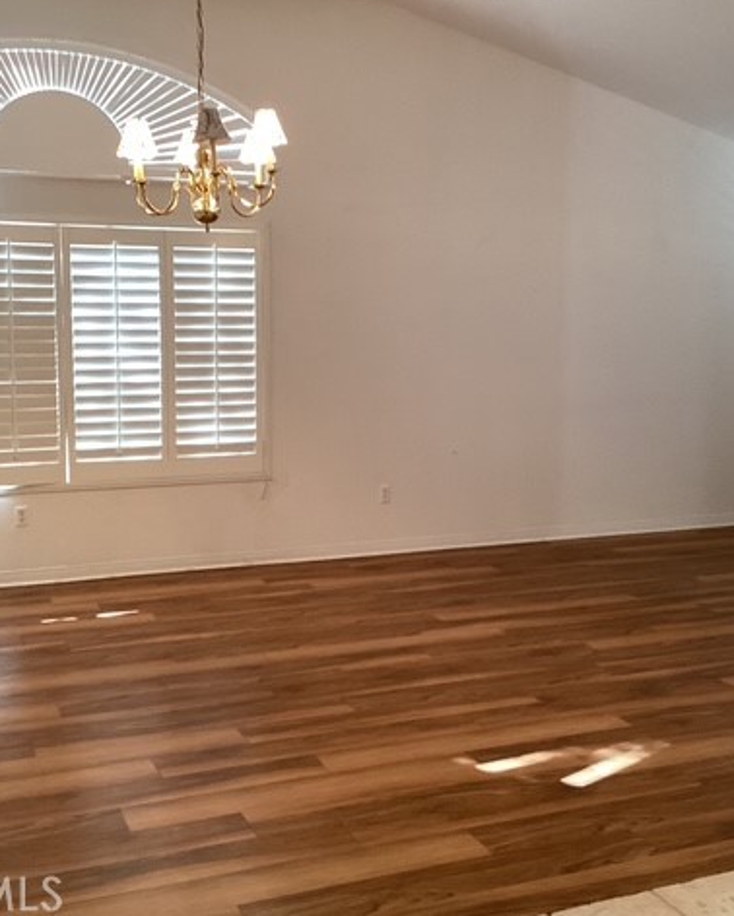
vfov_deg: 44.8
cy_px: 456
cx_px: 334
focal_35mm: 41
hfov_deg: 36.5
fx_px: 1113
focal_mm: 3.3
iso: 160
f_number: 2.4
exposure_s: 1/60
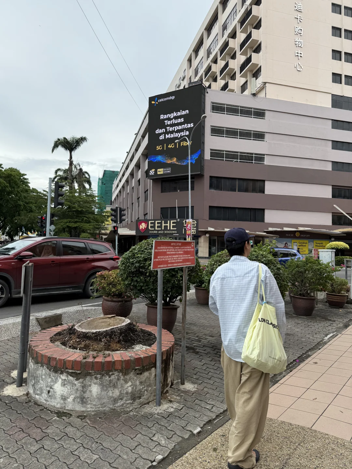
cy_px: 234
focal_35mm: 24
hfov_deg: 56.8
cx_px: 176
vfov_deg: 71.6
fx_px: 325
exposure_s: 1/3953
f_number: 1.78
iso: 80
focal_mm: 6.76
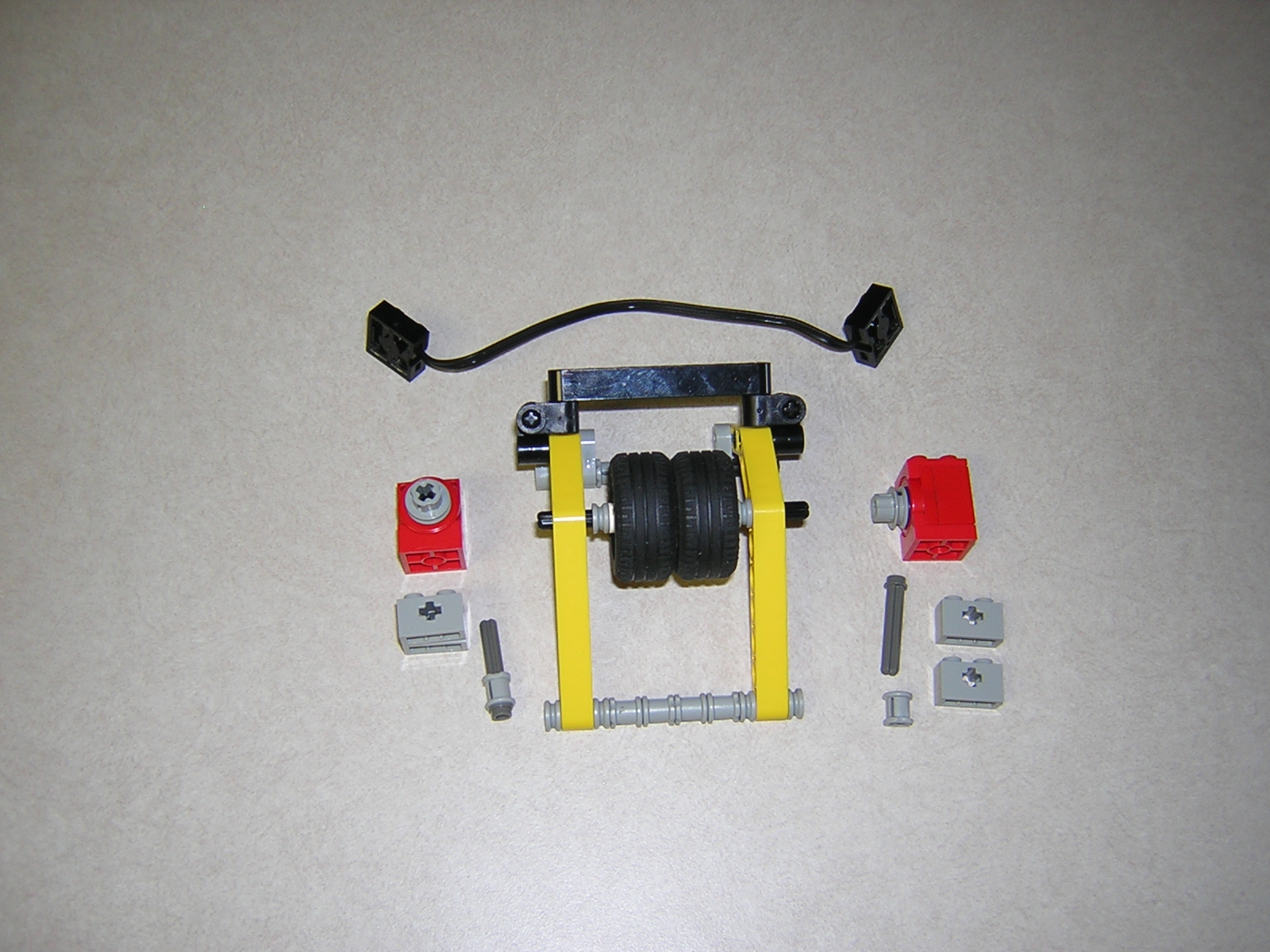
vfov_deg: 39.7
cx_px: 635
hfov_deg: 51.4
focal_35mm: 36
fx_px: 1321
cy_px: 476
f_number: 2.6
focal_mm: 4.7
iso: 100
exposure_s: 1/60.1
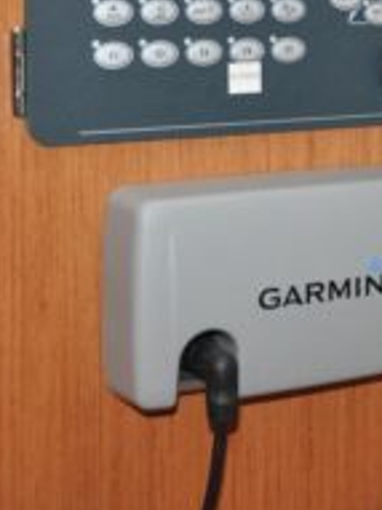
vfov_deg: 19.8
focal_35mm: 98
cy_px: 80
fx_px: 1444
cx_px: 467
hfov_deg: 14.6
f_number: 4
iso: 800
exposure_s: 1/60
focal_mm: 26
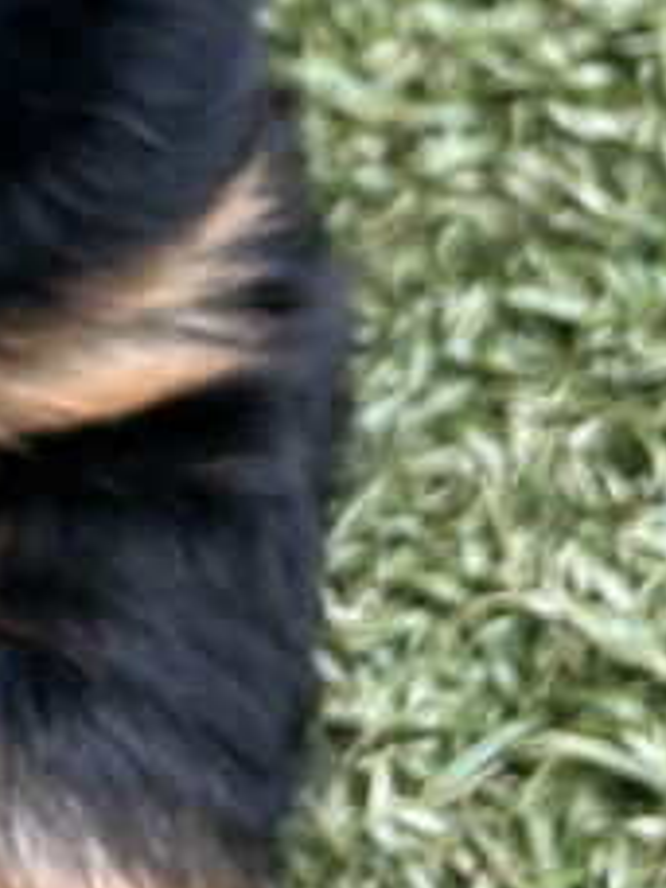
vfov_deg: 16.6
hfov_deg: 11.9
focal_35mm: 117
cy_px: 121
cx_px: -417
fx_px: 3001
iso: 50
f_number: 1.5
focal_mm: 5.7
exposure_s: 1/121
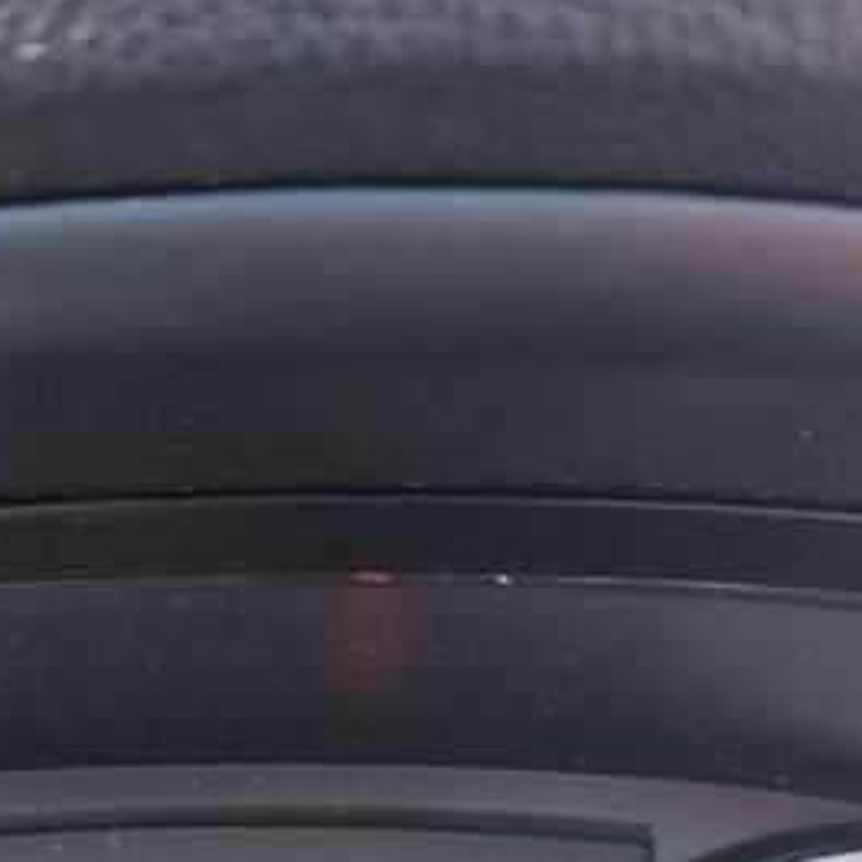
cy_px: 1215
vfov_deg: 19.6
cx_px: 114
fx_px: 2226
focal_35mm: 79
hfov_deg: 21.5
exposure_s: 1/180
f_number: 1.8
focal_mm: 5.4
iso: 160
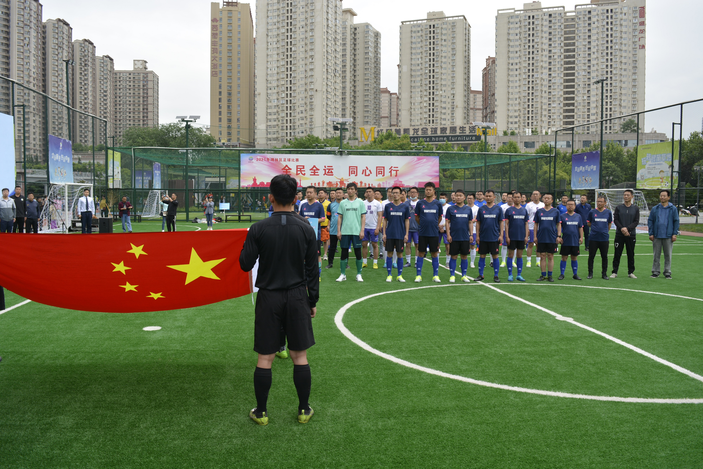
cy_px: 234
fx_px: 996
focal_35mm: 51
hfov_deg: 38.9
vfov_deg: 26.5
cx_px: 352
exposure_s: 1/250
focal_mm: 34
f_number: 8
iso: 180
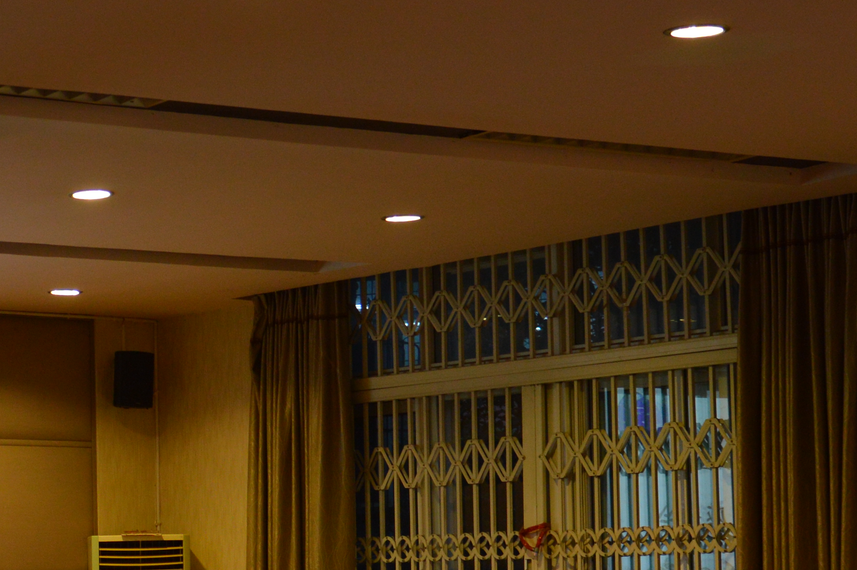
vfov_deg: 12.9
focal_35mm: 105
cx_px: 7
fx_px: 2507
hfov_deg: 18.9
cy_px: 447
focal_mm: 25
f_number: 4
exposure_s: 1/40
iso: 400
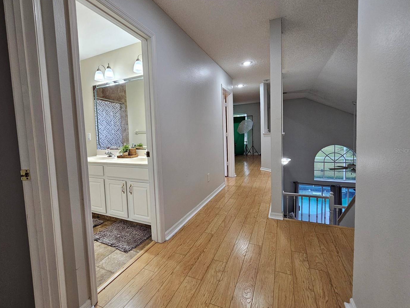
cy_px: 150
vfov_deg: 81.7
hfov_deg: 97.9
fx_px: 178
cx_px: 186
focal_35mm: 15
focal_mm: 2.2
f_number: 2.2
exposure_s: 1/60
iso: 250
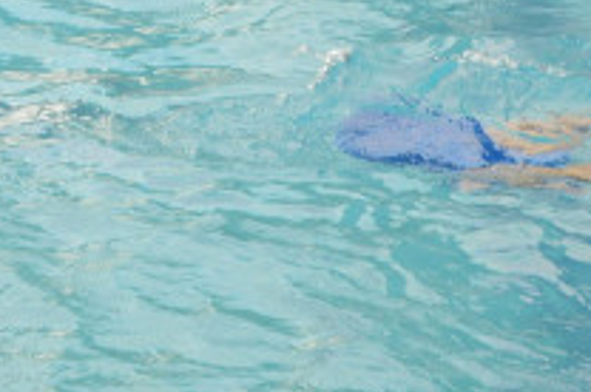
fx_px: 2482
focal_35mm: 151
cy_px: -31
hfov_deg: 13.2
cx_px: 690
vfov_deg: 9.0
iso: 800
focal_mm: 35
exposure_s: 1/125
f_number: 10
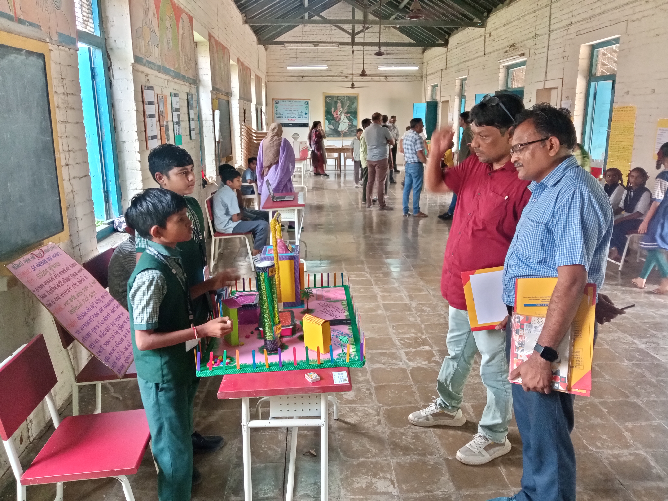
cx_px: 334
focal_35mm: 27
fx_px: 521
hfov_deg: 65.3
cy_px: 250
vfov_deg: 51.4
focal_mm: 3.79
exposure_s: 1/25
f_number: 2.2
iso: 425
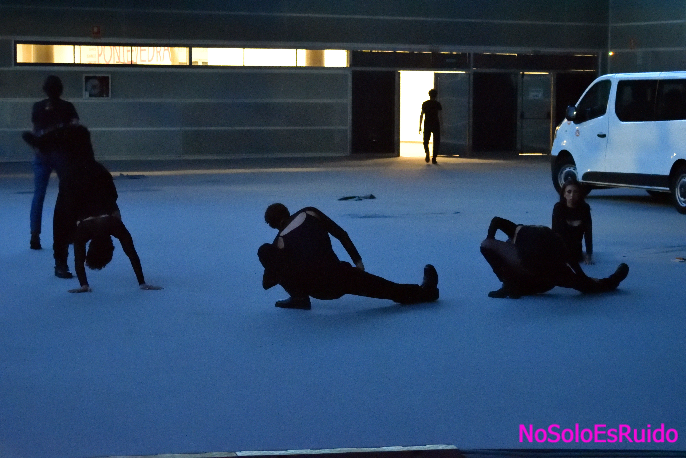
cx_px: 343
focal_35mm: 84
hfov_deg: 24.2
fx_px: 1601
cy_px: 229
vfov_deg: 16.3
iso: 12800
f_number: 4.8
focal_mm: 56
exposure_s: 1/40
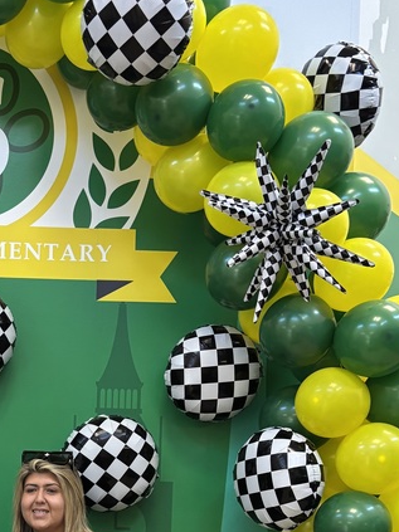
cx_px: -48
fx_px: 969
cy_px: 538
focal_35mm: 63
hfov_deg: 21.9
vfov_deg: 28.7
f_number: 1.6
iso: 160
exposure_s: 1/60
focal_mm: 5.96
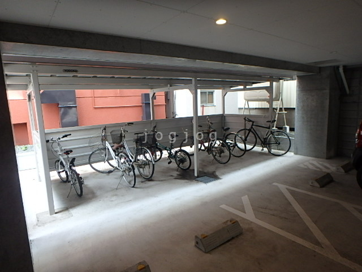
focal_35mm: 21
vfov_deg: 63.4
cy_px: 136
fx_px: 220
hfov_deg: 79.0
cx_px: 181
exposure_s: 1/60
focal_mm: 3.7
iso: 200
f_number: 3.5
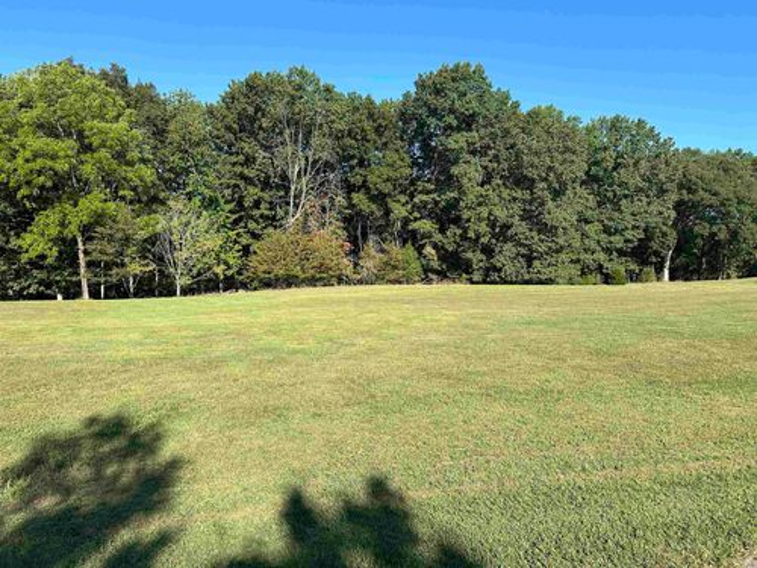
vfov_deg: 56.8
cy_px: 284
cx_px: 378
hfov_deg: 71.6
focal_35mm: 24
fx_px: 525
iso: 80
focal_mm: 6.86
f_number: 1.78
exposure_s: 1/2591
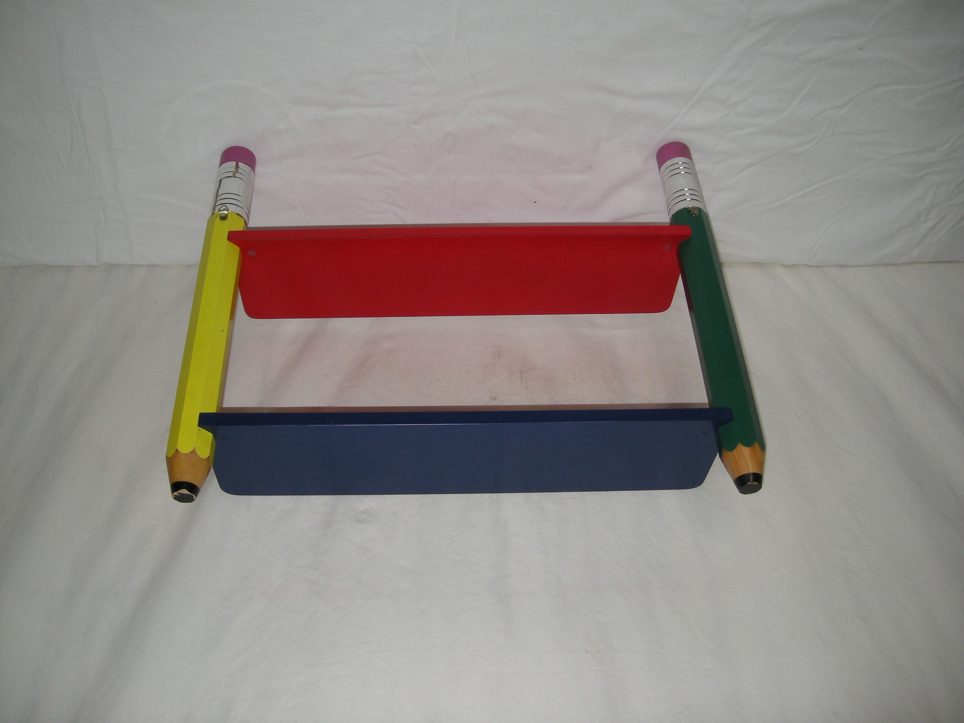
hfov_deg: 52.6
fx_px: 975
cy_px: 362
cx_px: 482
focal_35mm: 35
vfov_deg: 40.7
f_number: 2.8
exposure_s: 1/57.6
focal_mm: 5.7
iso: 50
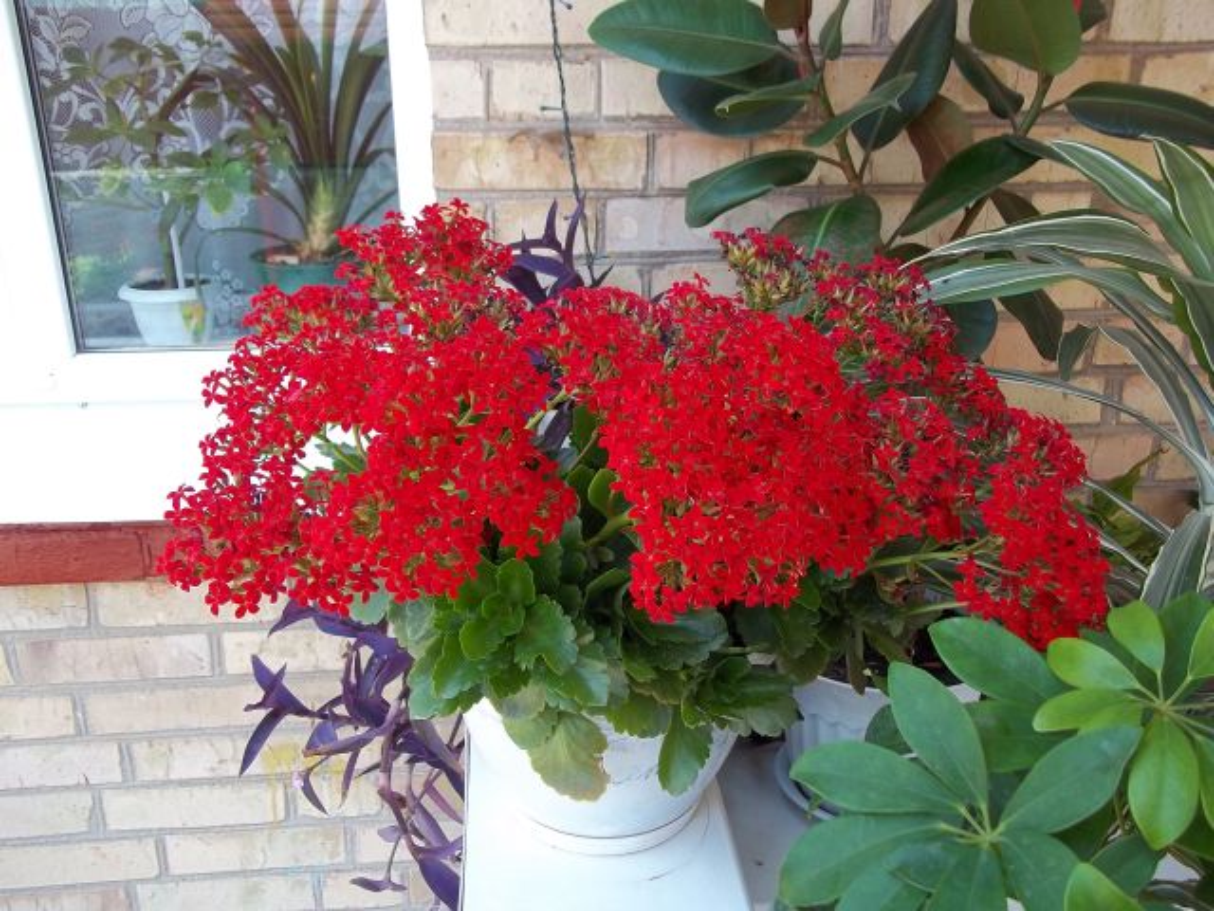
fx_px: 1122
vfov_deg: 44.2
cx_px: 607
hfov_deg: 56.8
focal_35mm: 32
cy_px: 456
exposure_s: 1/100
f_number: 2.9
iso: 80
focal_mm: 5.7
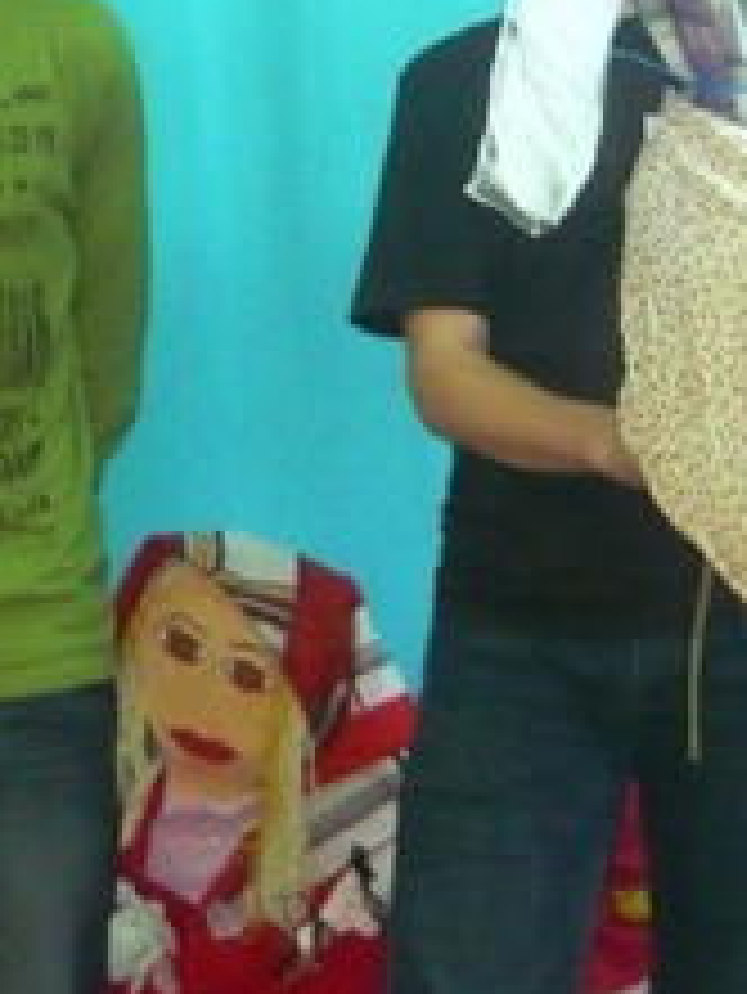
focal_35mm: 86
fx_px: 2472
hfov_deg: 17.2
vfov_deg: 22.3
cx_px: 331
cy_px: 144
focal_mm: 6.3
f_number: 2.9
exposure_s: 1/30
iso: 400
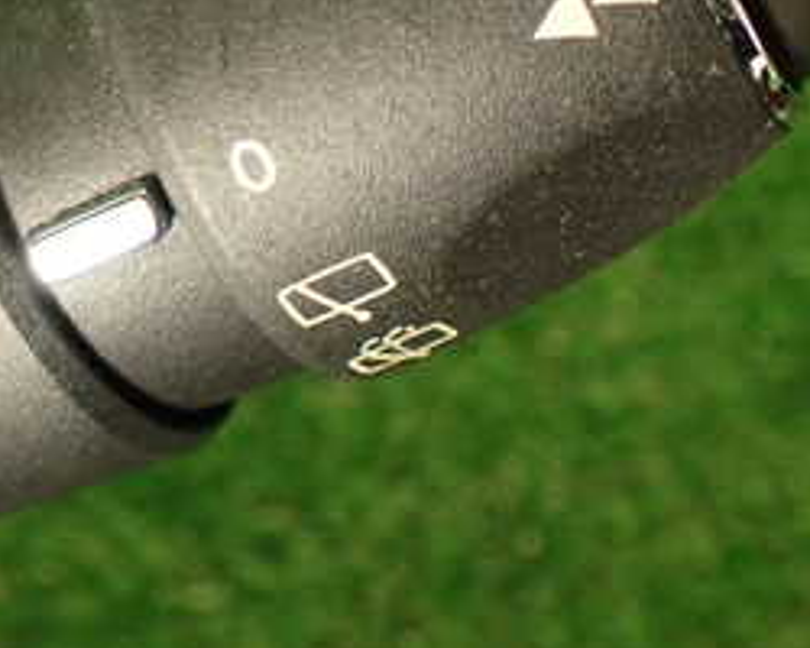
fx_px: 1798
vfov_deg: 20.3
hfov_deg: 24.4
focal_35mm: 75
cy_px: 204
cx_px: 29
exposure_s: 1/40
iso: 200
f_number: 2.4
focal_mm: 5.79
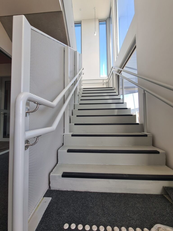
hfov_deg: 89.9
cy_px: 116
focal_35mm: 13
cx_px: 86
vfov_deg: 106.2
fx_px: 87
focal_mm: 2.2
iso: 50
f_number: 2.2
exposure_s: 1/174
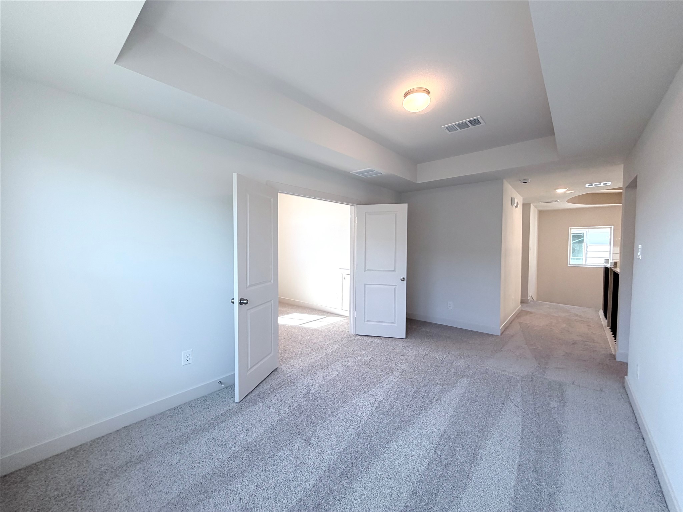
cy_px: 256
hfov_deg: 102.1
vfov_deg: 85.7
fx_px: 276
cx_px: 342
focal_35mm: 14
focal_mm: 2.22
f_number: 2.2
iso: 100
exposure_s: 1/120
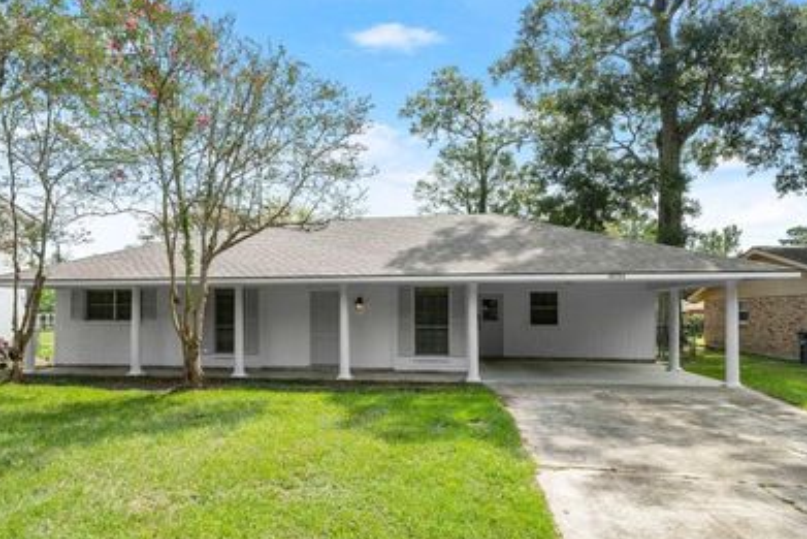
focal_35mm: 23
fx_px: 516
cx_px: 376
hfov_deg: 76.0
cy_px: 294
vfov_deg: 55.1
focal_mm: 18
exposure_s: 1/320
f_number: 10
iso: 250
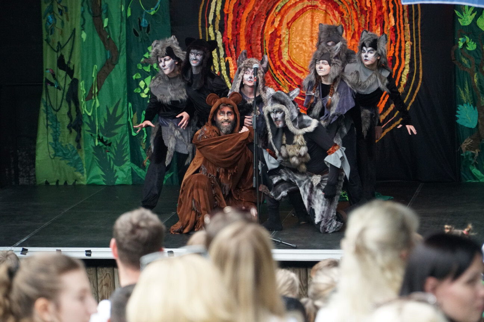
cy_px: 161
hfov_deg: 13.0
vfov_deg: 8.7
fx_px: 2117
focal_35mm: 158
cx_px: 242
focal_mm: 105
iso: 4000
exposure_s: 1/4000
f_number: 4
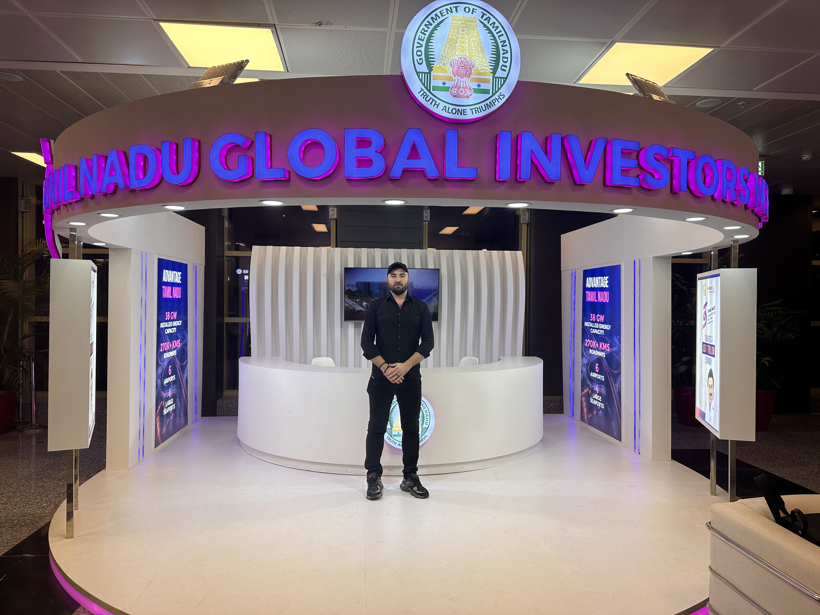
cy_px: 308
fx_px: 569
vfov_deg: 56.8
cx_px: 410
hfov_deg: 71.6
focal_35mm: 24
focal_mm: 6.86
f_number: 1.78
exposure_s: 1/313
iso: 80
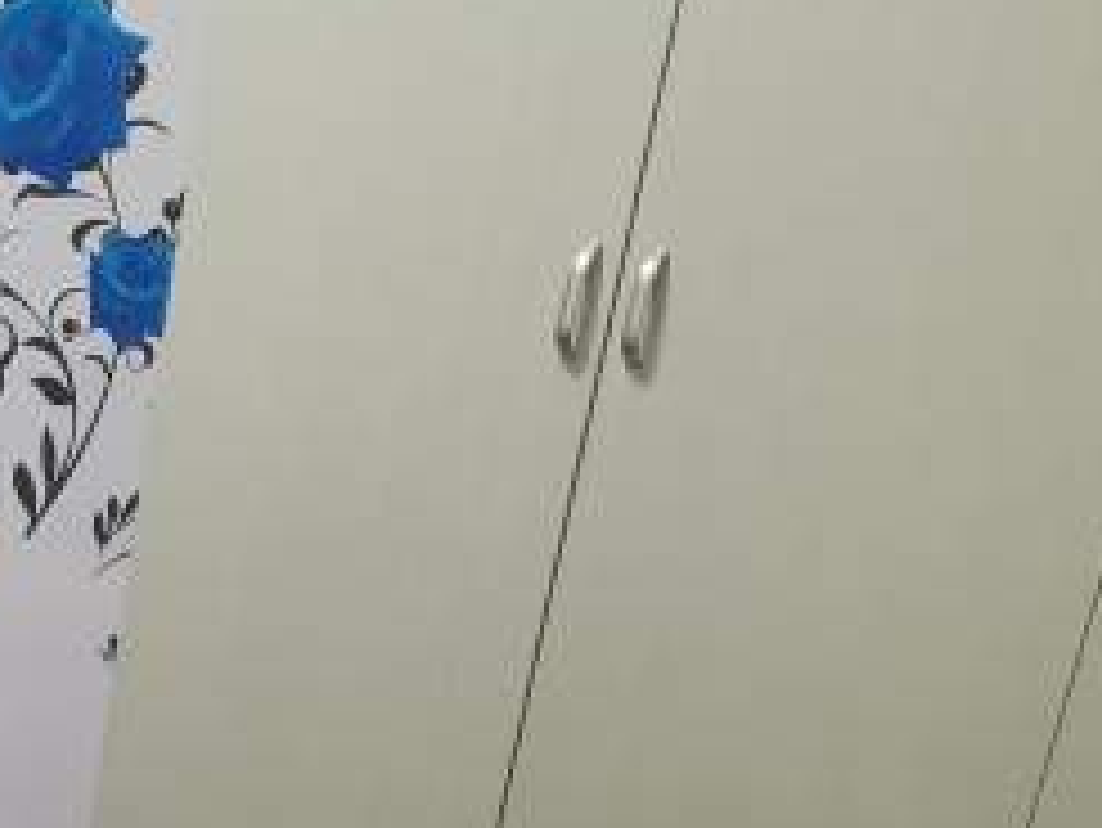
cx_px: -400
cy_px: 1112
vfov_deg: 16.3
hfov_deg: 20.6
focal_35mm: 85
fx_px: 2707
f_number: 1.8
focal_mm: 5.5
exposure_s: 1/50
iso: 320
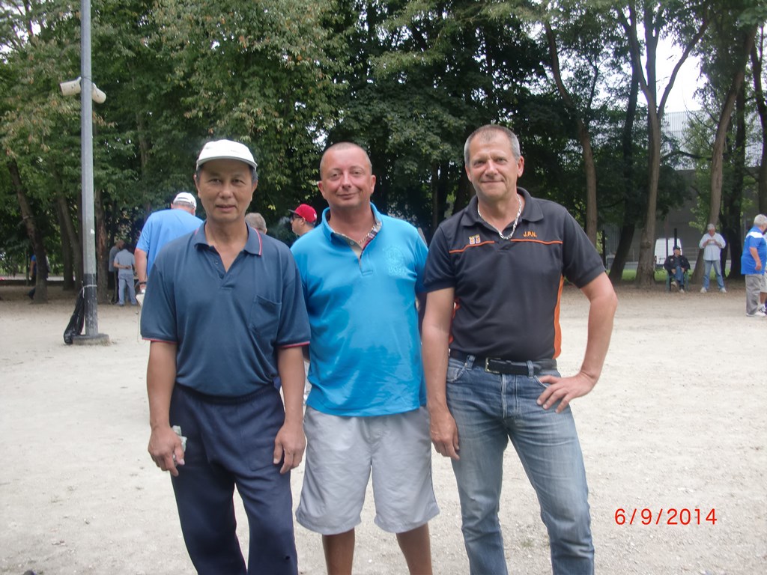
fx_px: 798
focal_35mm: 36
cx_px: 384
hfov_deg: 51.4
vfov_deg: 39.7
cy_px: 288
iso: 64
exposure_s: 1/160
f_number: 2.8
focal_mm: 6.3
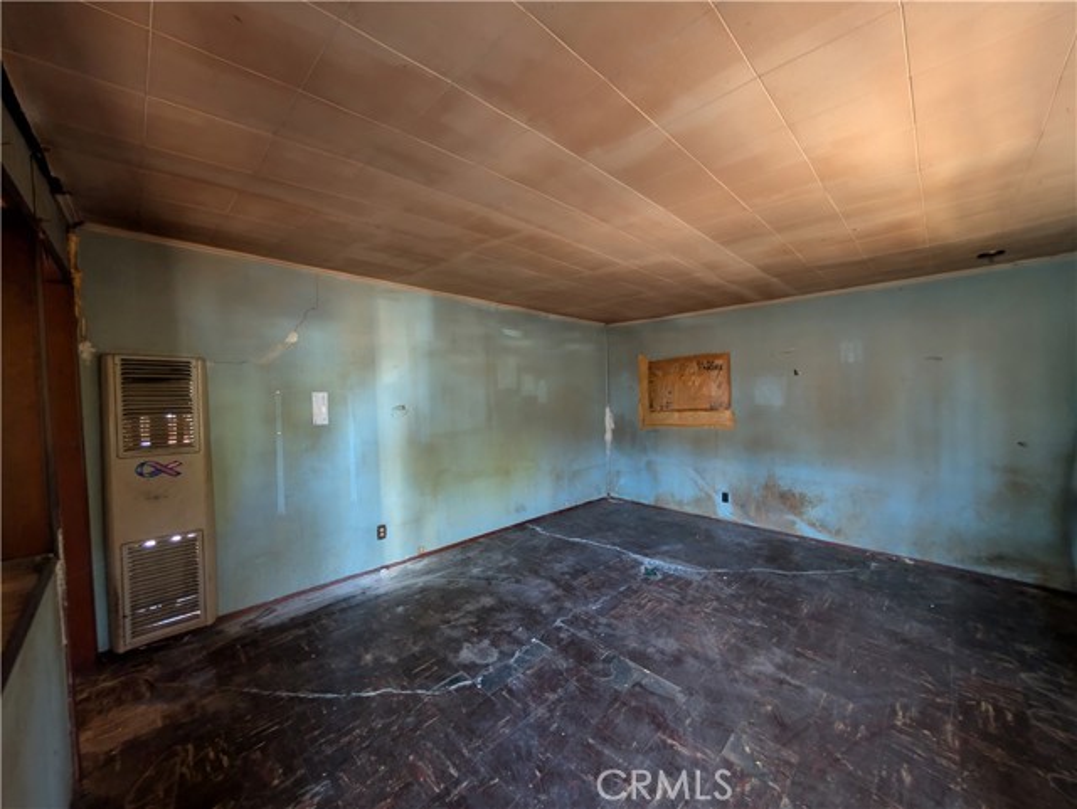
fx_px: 374
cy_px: 404
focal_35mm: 12
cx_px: 538
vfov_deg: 94.6
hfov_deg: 110.5
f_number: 1.7
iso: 157
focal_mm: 2.02
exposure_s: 1/16.6
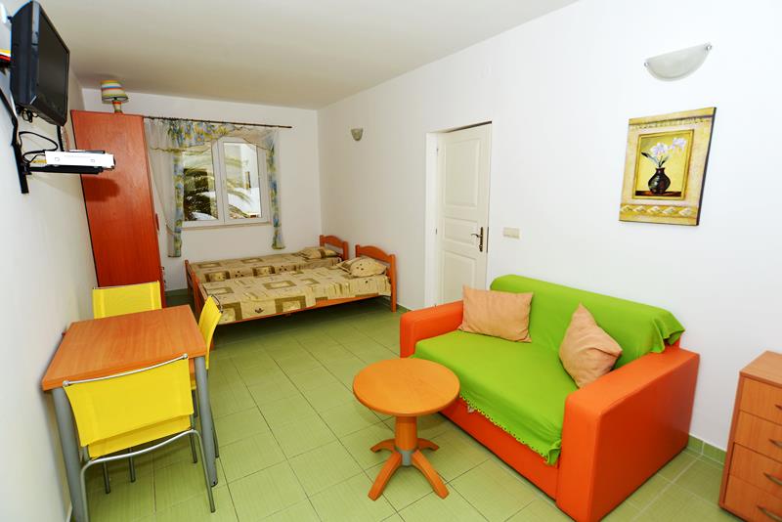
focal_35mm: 18
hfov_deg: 90.0
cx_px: 391
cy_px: 261
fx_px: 391
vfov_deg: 67.4
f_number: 6.3
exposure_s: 1/200
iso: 100
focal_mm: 18
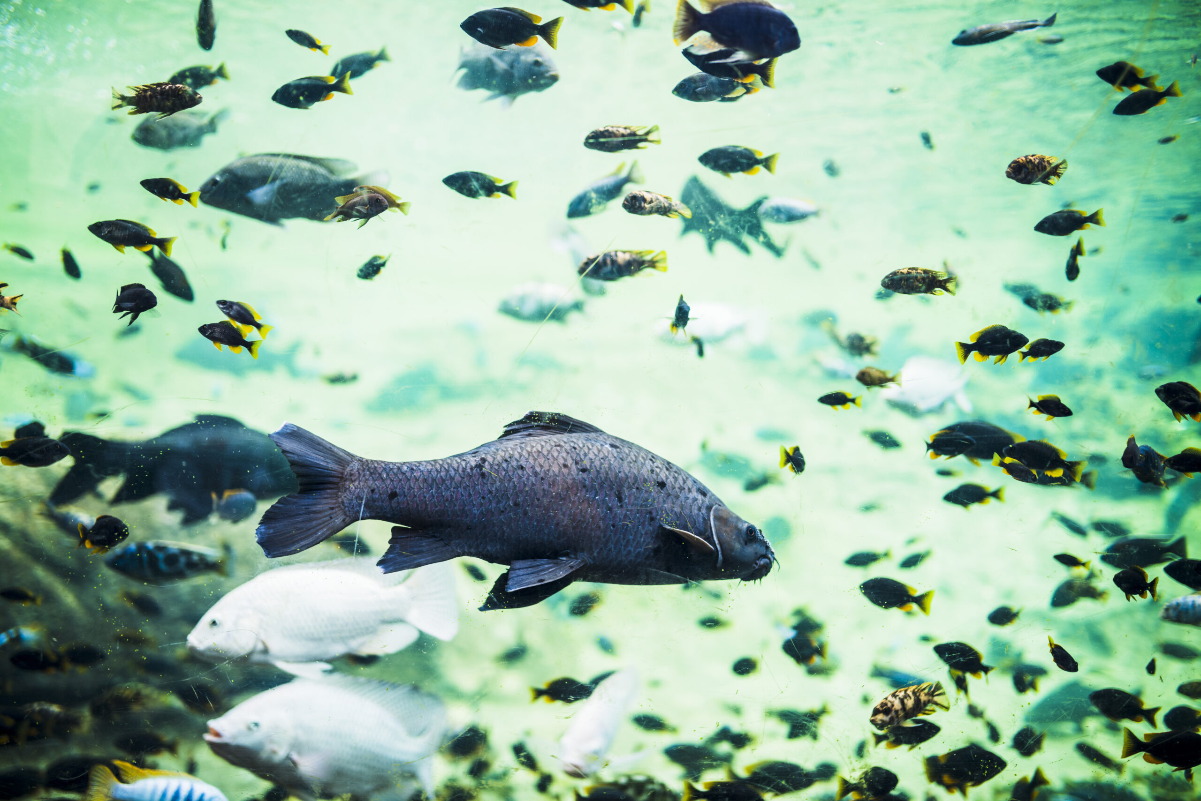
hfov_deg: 54.4
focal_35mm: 35
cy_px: 400
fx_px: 1168
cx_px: 600
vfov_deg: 37.9
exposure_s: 1/500
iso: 200
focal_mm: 35
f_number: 1.8
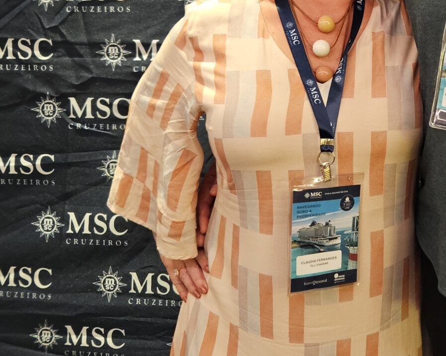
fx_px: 845
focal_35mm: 64
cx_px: 405
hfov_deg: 28.4
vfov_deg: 23.3
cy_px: 48
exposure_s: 1/24
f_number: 1.8
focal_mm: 5.4
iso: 640
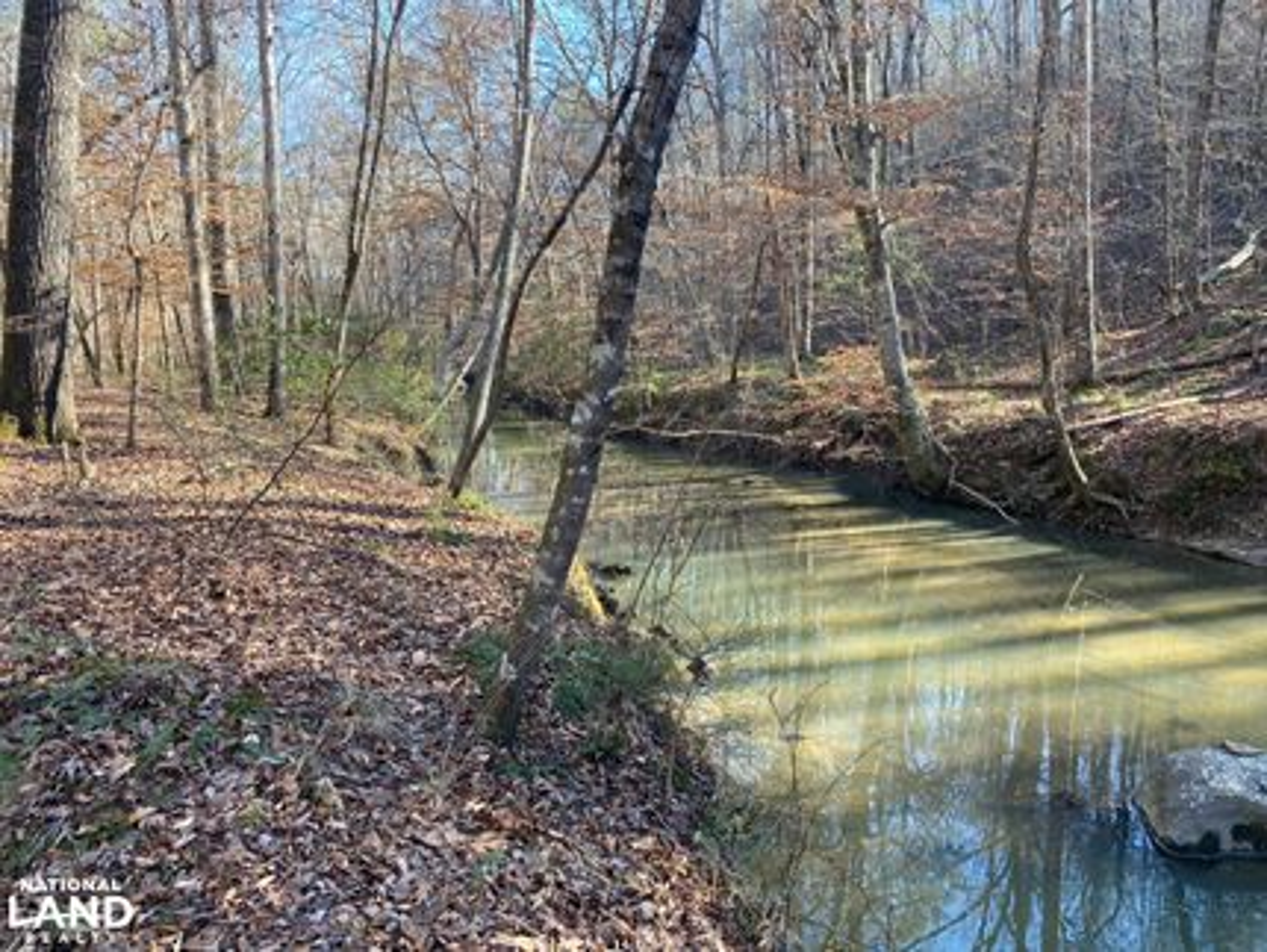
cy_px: 476
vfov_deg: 53.1
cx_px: 634
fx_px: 952
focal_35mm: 26
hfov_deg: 67.3
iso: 32
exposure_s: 1/122
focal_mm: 4.25
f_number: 1.8
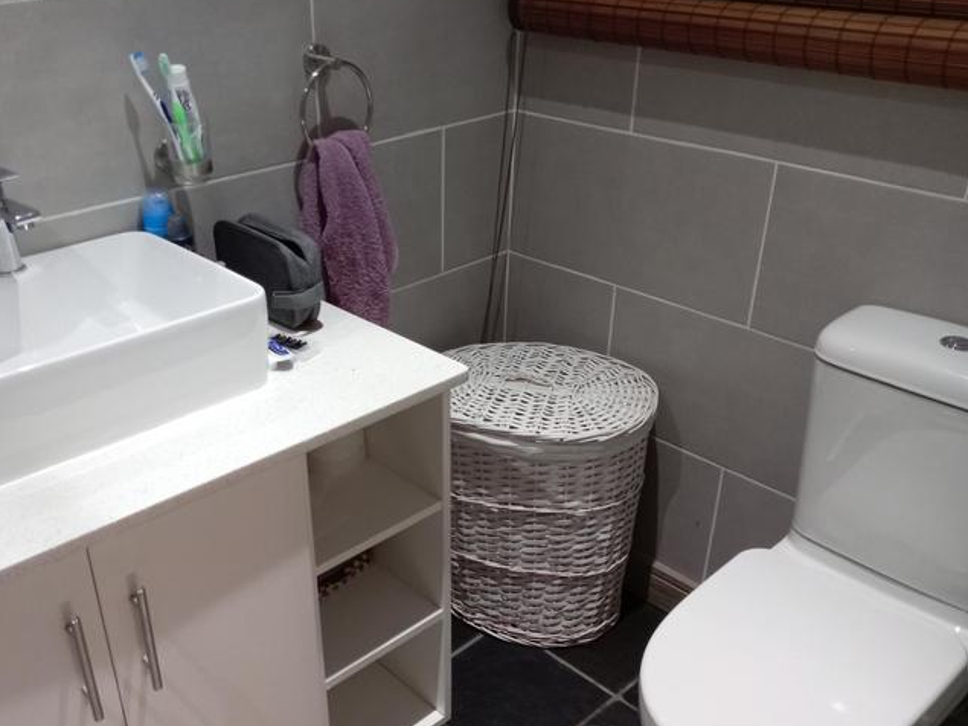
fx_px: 951
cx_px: 387
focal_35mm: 34
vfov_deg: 41.6
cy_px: 436
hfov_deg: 53.6
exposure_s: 1/20
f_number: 1.8
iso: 940
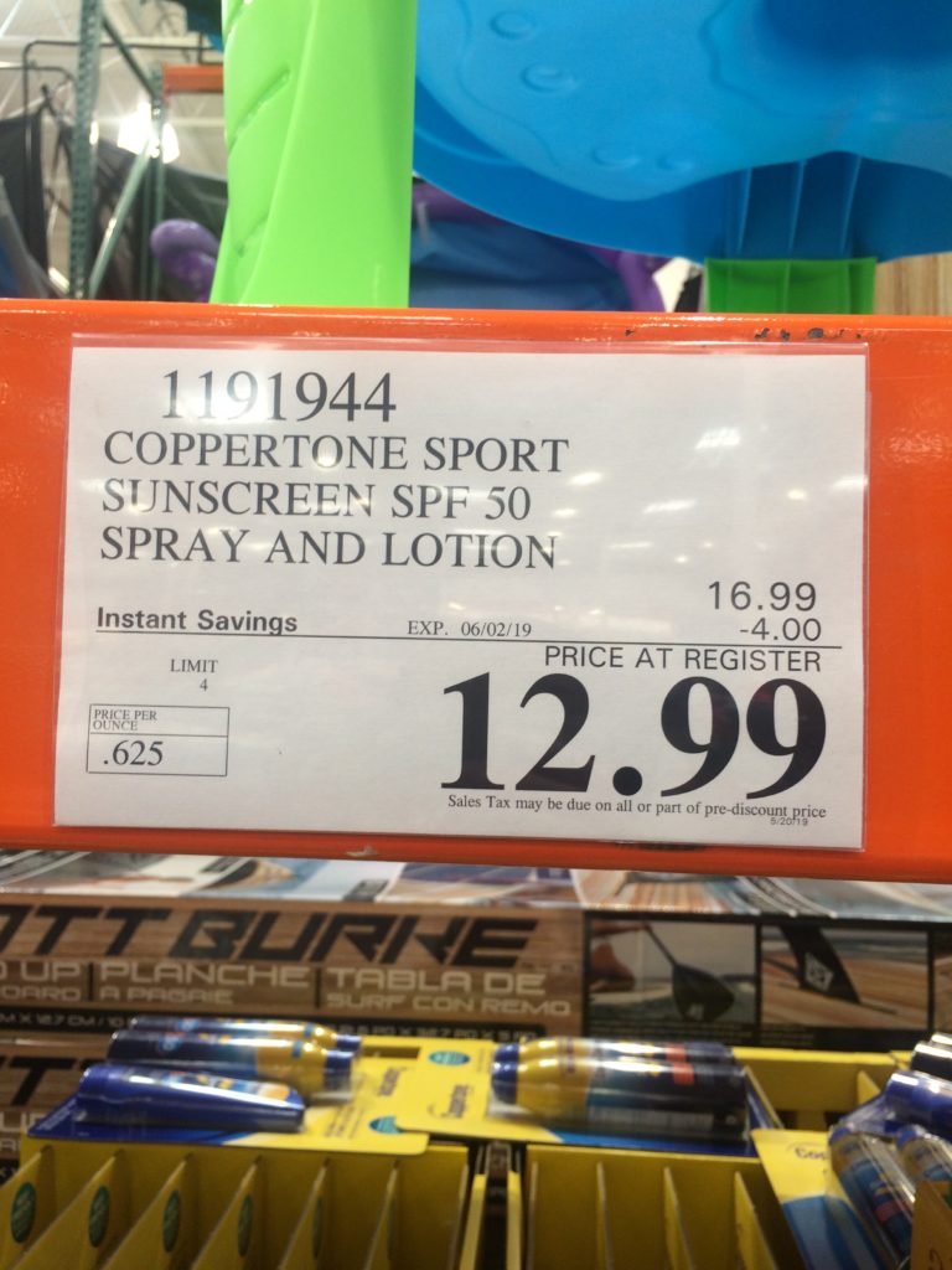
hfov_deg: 48.2
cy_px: 635
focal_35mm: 29
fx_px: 1063
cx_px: 476
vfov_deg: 61.7
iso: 64
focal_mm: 4.15
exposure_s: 1/30
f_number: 2.2
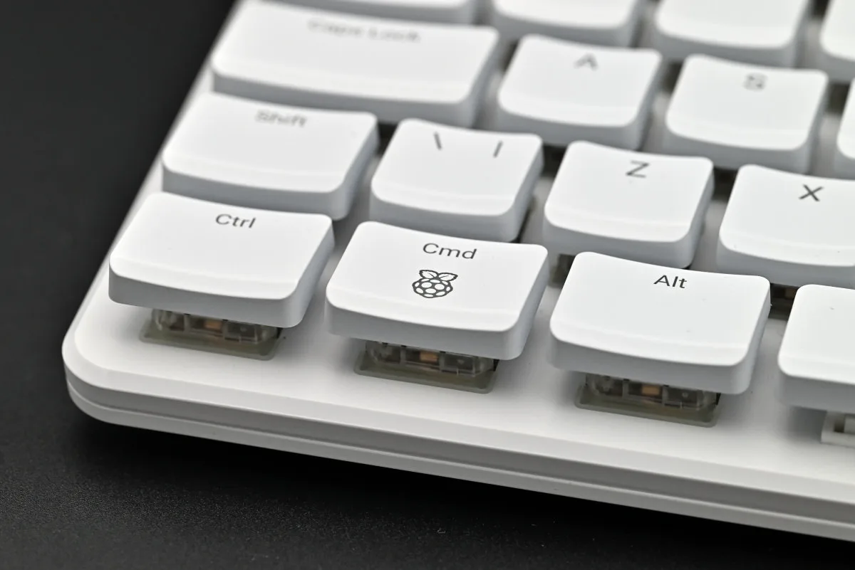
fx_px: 2495
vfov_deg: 13.1
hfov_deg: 19.4
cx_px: 428
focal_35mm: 105
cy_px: 285
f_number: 13
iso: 640
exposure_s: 1/100
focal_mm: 105
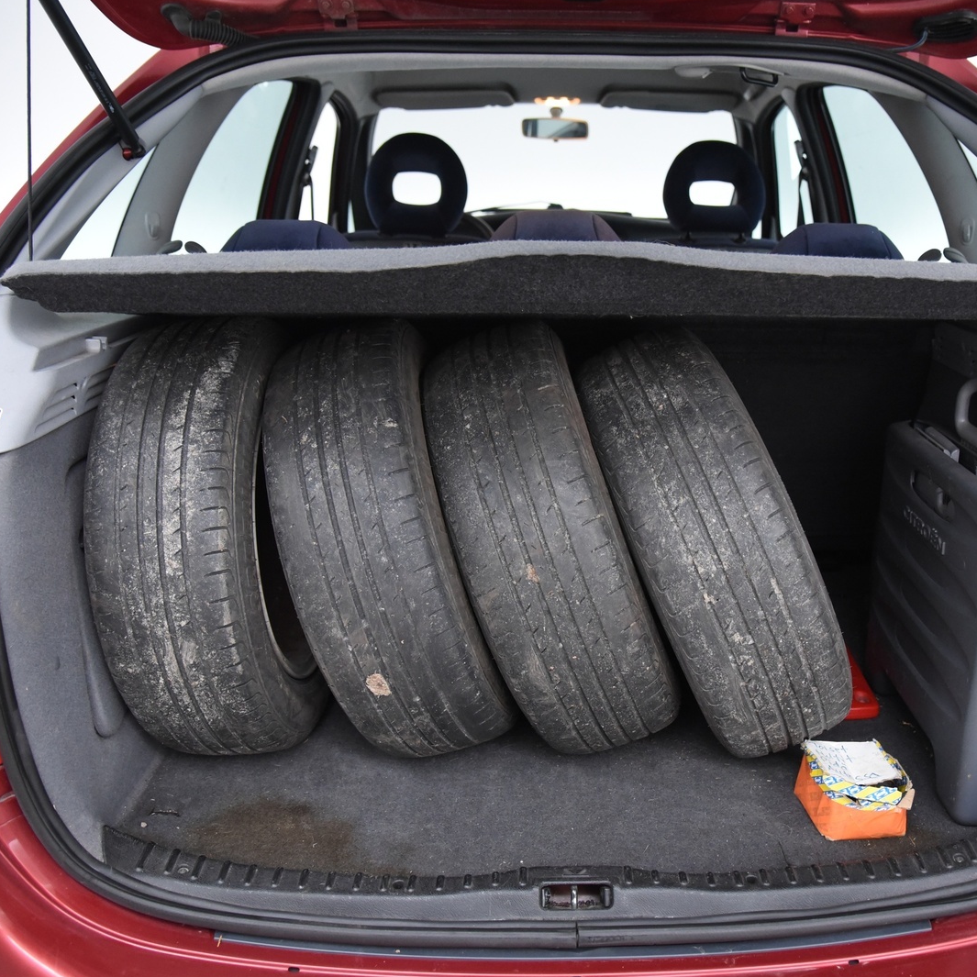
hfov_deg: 52.2
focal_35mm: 31
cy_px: 487
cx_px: 576
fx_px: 990
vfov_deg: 52.5
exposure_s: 1/80
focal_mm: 24
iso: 4000
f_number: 4
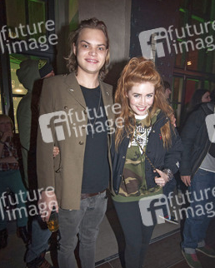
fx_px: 167
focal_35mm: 21
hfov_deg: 65.6
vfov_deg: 76.4
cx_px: 106
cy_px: 165
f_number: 4.5
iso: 1000
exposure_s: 1/40
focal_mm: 12
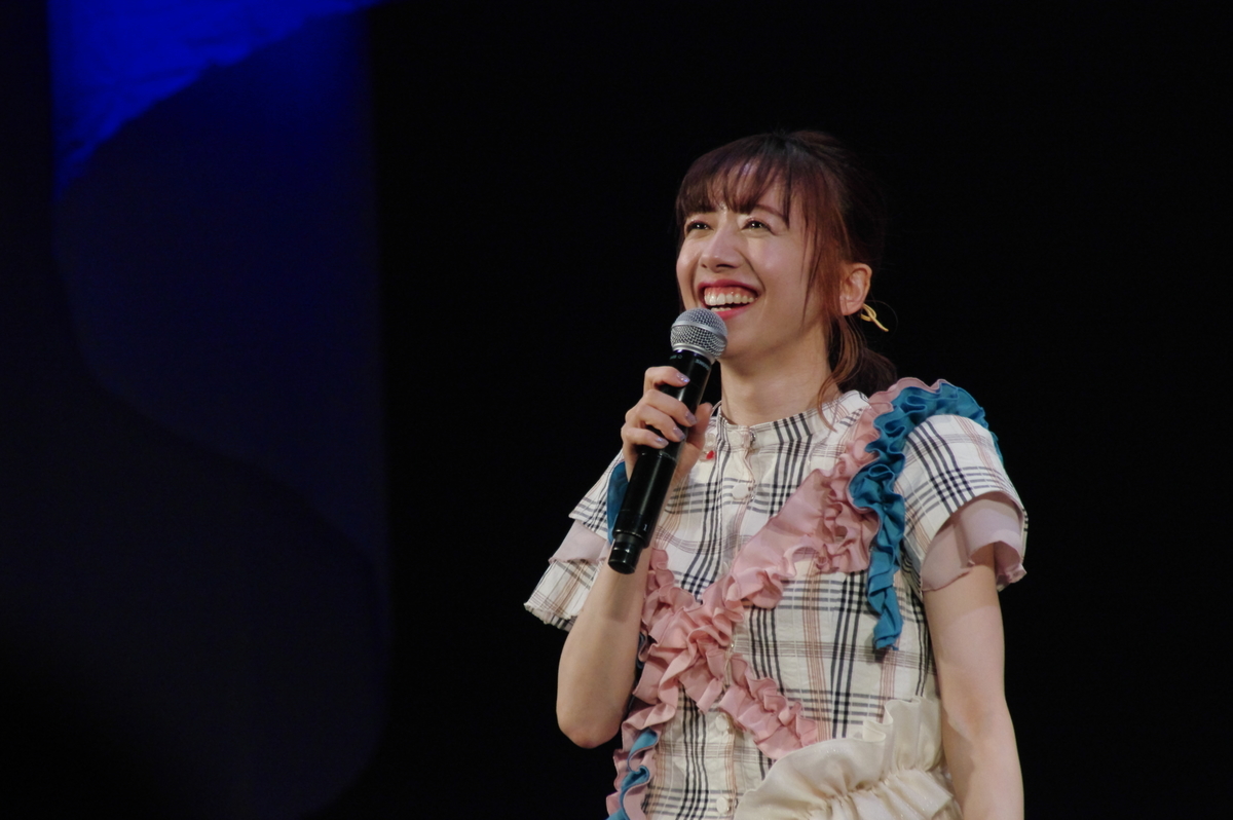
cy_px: 410
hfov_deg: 5.5
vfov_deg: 3.7
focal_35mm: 375
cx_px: 616
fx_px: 12833
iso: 1600
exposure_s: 1/640
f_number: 7.1
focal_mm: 250
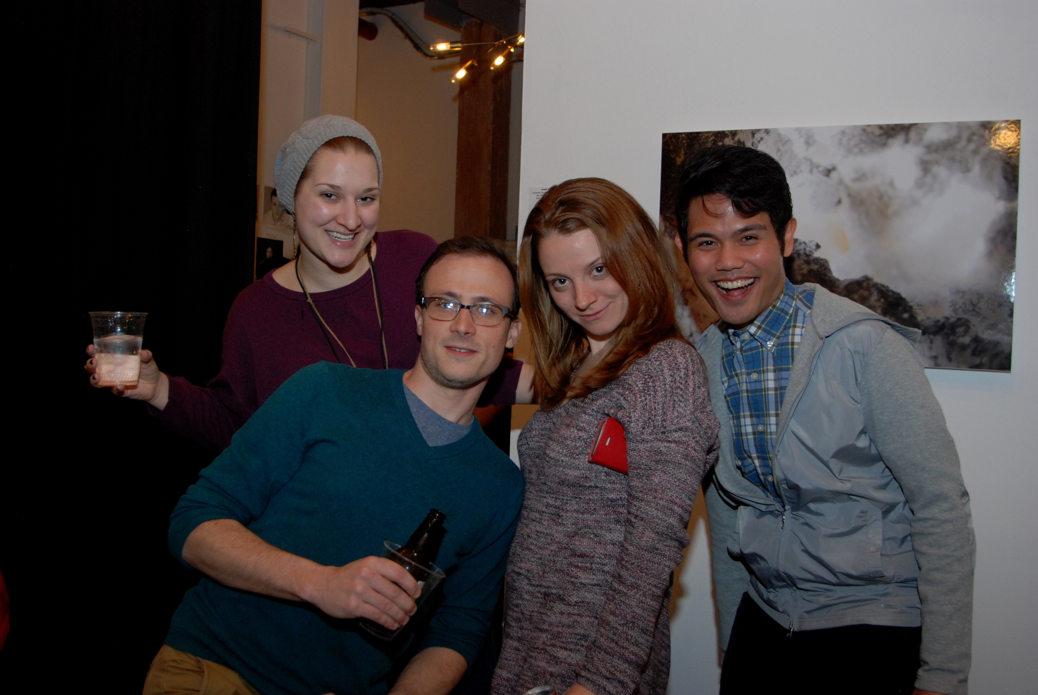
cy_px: 348
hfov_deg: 55.0
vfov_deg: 38.5
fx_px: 996
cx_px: 519
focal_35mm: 34
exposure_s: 1/60
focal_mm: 23
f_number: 5.6
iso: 500
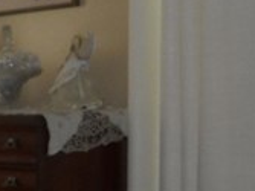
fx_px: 1266
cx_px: -423
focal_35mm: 172
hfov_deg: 9.7
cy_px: 226
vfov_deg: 8.5
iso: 100
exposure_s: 1/25
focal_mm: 5
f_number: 2.7
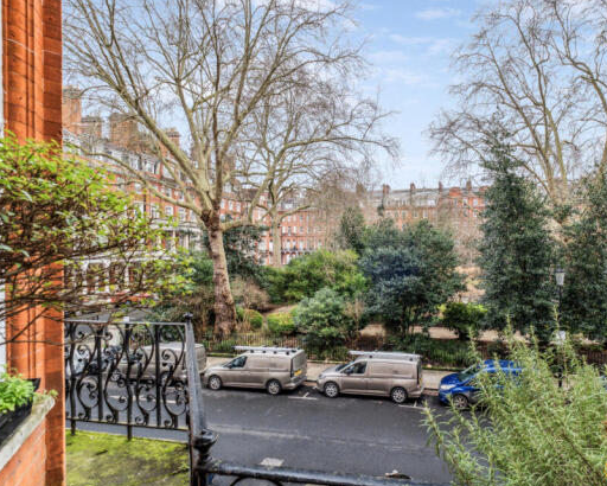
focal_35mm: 18
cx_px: 382
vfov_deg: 73.8
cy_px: 258
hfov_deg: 84.5
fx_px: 323
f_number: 8
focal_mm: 10
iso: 3200
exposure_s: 1/160
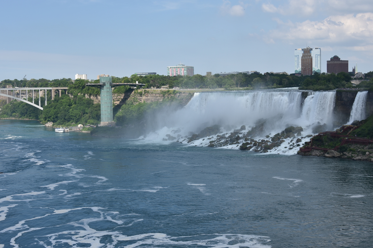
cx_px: 190
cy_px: 130
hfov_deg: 38.2
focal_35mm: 52
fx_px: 539
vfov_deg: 26.0
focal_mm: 48
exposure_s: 1/320
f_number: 9
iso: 100
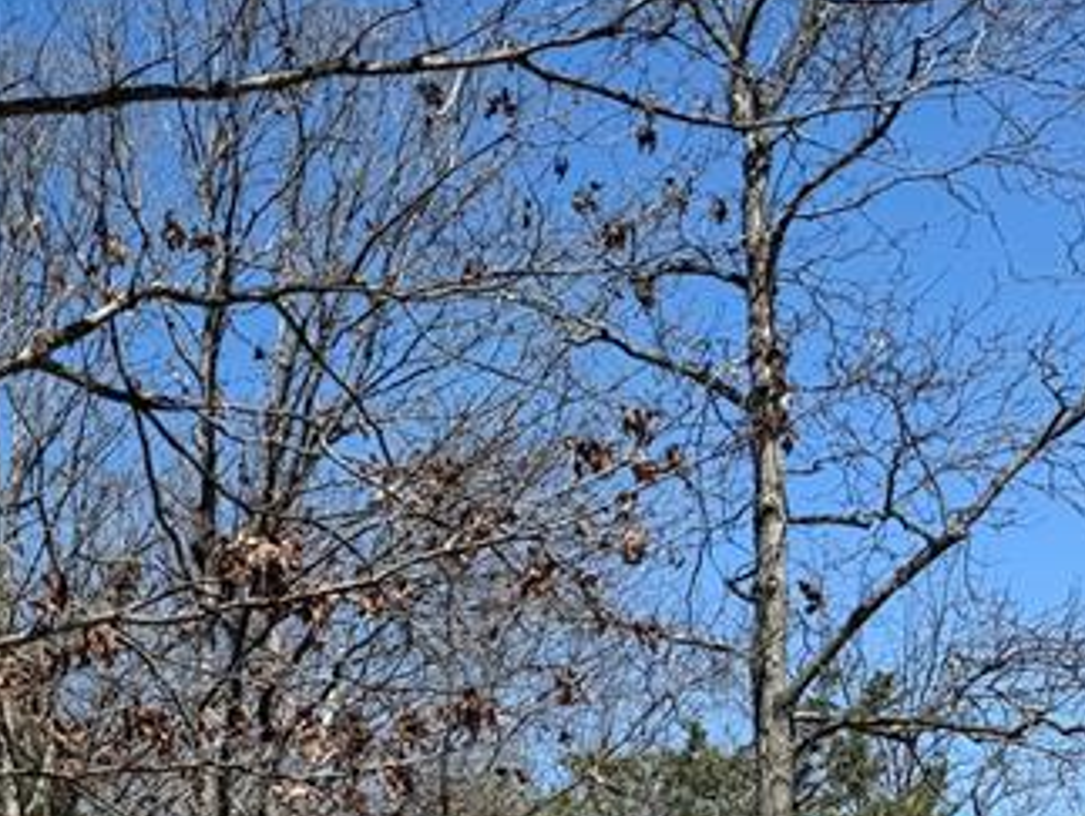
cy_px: 1242
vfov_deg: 17.4
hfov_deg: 23.0
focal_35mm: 76
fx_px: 2385
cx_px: -289
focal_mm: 6.76
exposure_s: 1/3145
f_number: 1.78
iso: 80
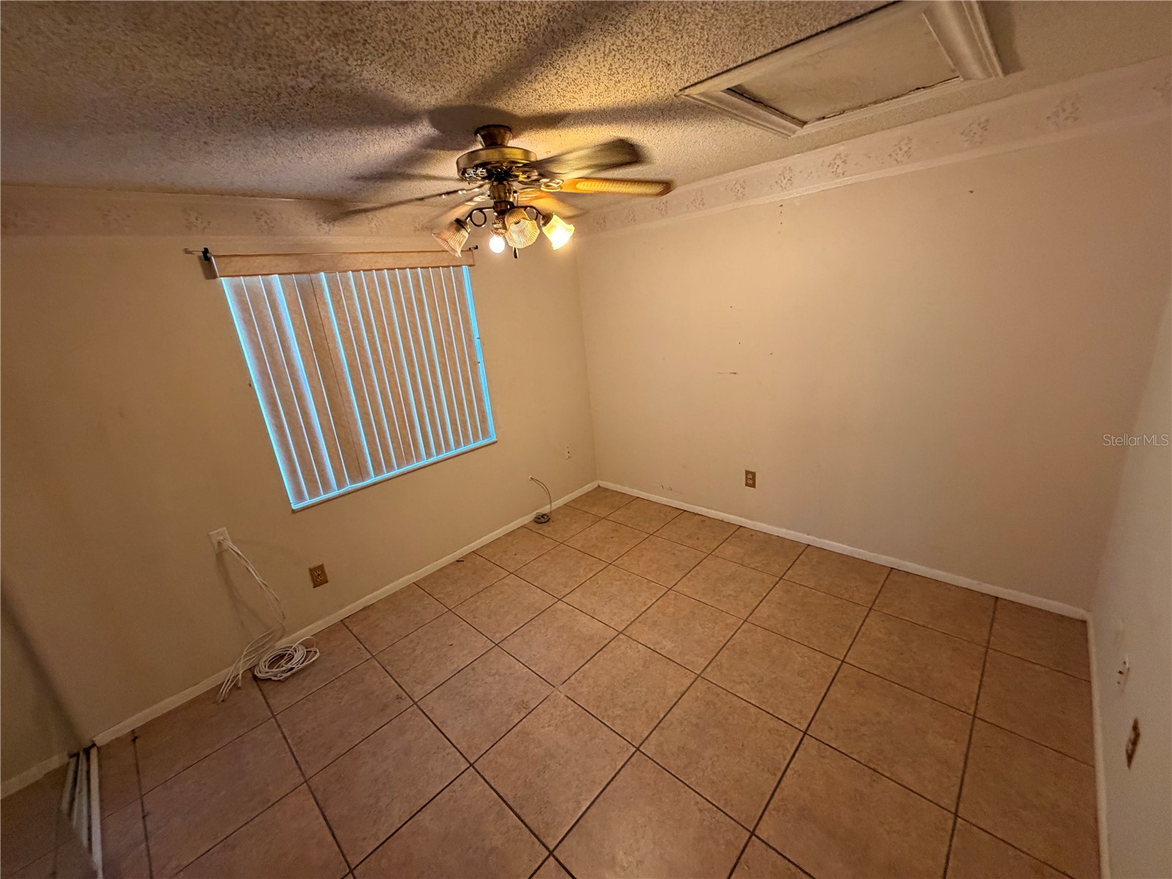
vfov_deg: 85.7
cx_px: 586
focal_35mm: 14
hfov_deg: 102.1
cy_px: 440
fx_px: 474
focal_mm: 2.22
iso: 400
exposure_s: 1/60
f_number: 2.2
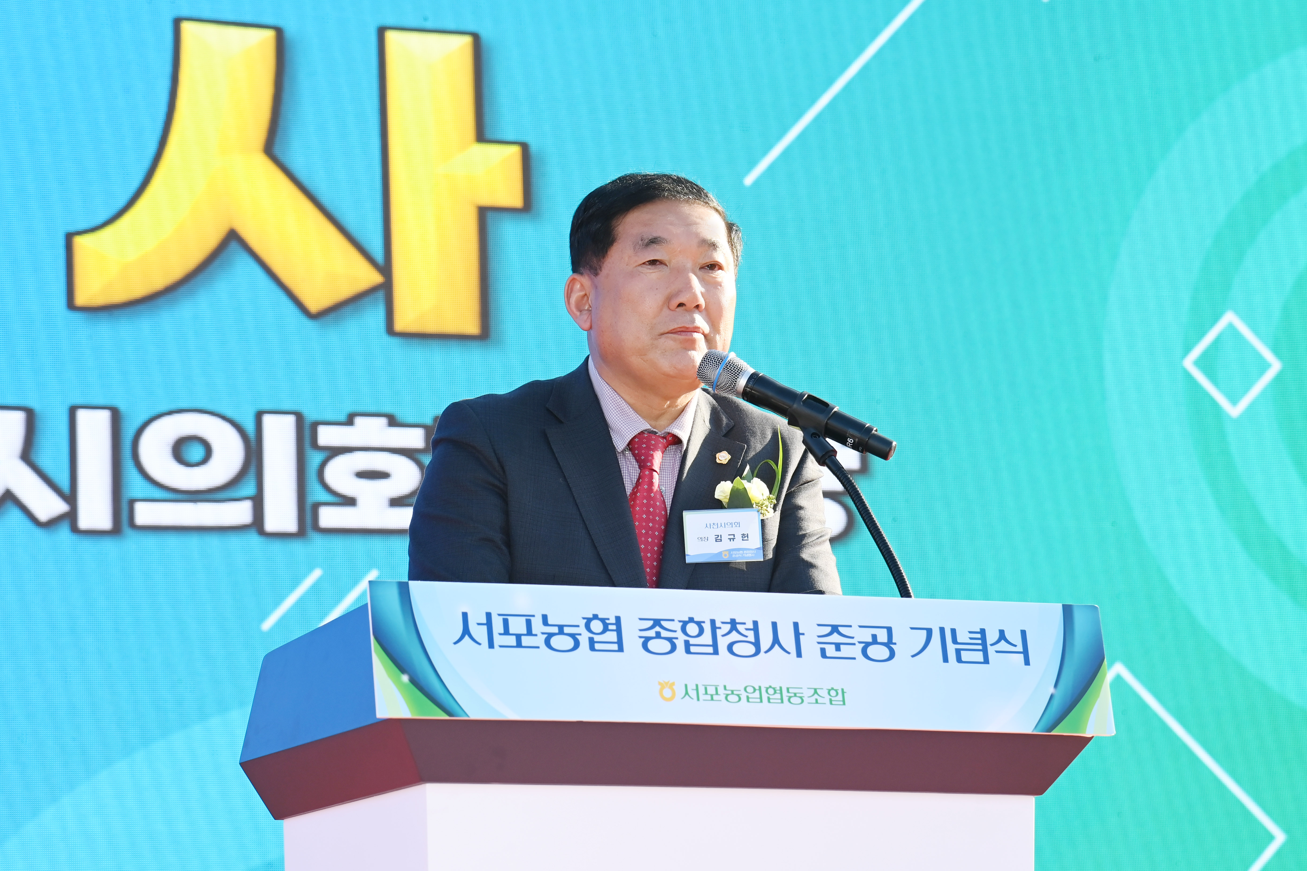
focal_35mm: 120
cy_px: 436
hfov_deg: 17.1
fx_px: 4356
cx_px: 654
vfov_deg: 11.4
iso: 400
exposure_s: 1/500
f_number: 7.1
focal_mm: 120
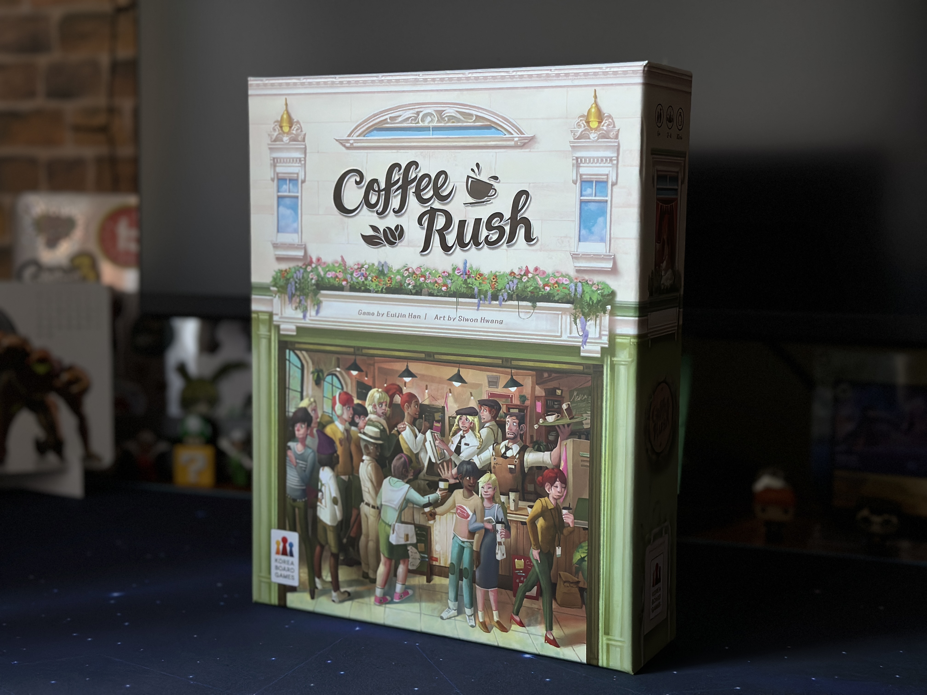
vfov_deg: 30.3
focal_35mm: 48
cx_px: 464
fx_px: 1285
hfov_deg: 39.7
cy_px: 348
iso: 160
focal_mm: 6.86
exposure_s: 1/60
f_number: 1.78
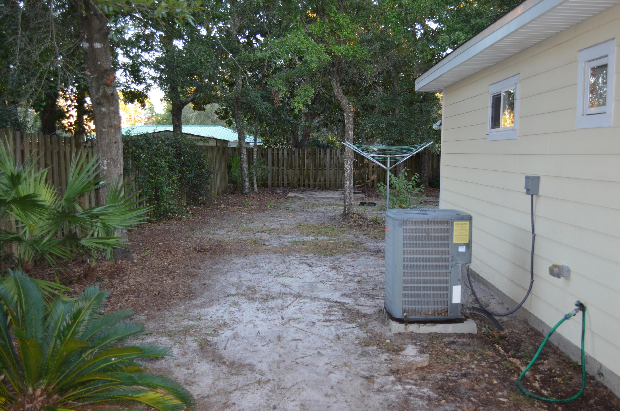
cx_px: 310
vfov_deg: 36.7
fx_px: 619
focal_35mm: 36
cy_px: 206
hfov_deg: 53.2
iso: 450
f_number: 4
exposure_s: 1/60
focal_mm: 24
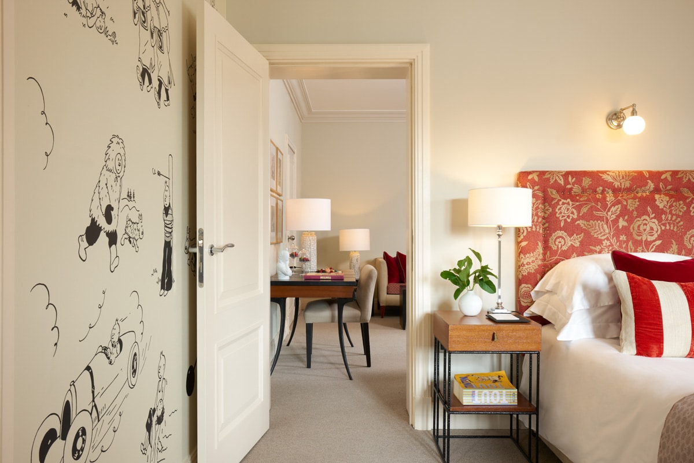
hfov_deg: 63.7
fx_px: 559
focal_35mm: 29
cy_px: 232
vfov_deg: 45.0
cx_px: 347
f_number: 14
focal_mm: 29
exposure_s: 5
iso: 200
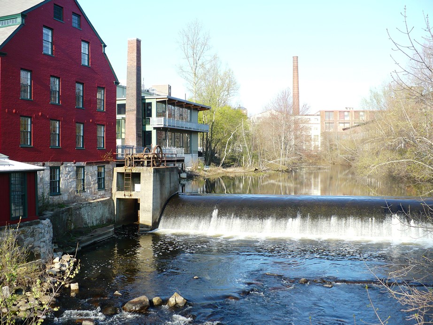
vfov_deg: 38.6
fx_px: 463
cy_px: 162
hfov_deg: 50.2
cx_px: 216
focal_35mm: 37
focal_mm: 6.1
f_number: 2.8
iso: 100
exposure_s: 1/400
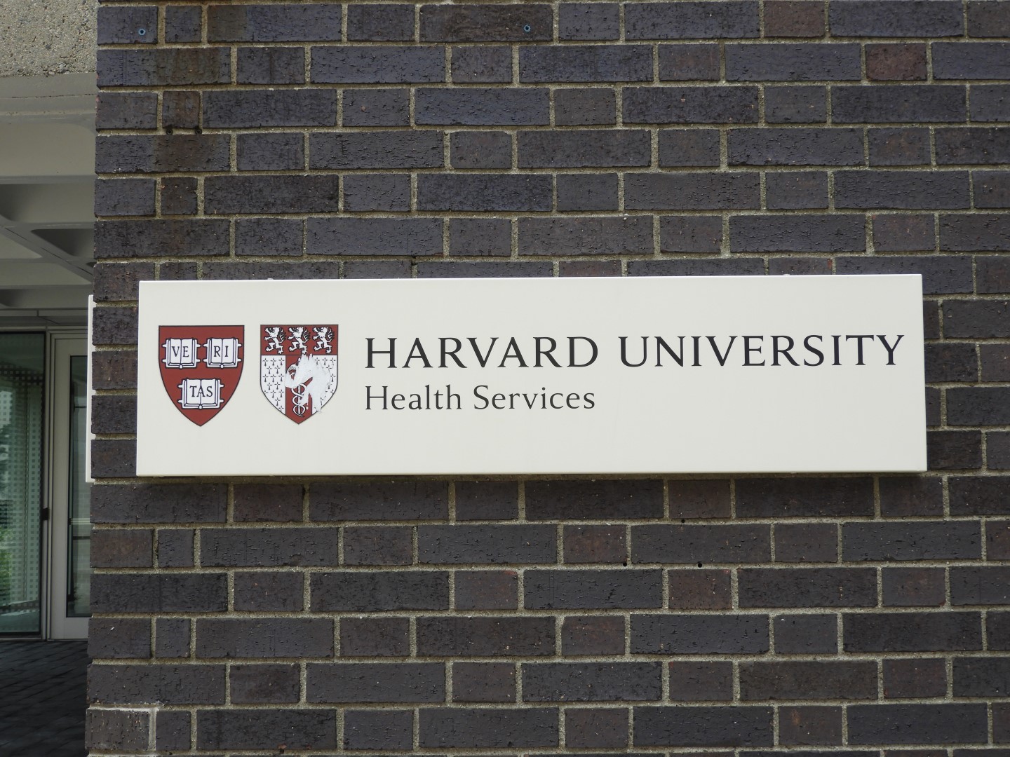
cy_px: 378
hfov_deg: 34.9
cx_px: 505
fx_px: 1605
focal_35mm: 55
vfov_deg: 26.6
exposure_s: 1/320
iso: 100
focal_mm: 9.9
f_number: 4
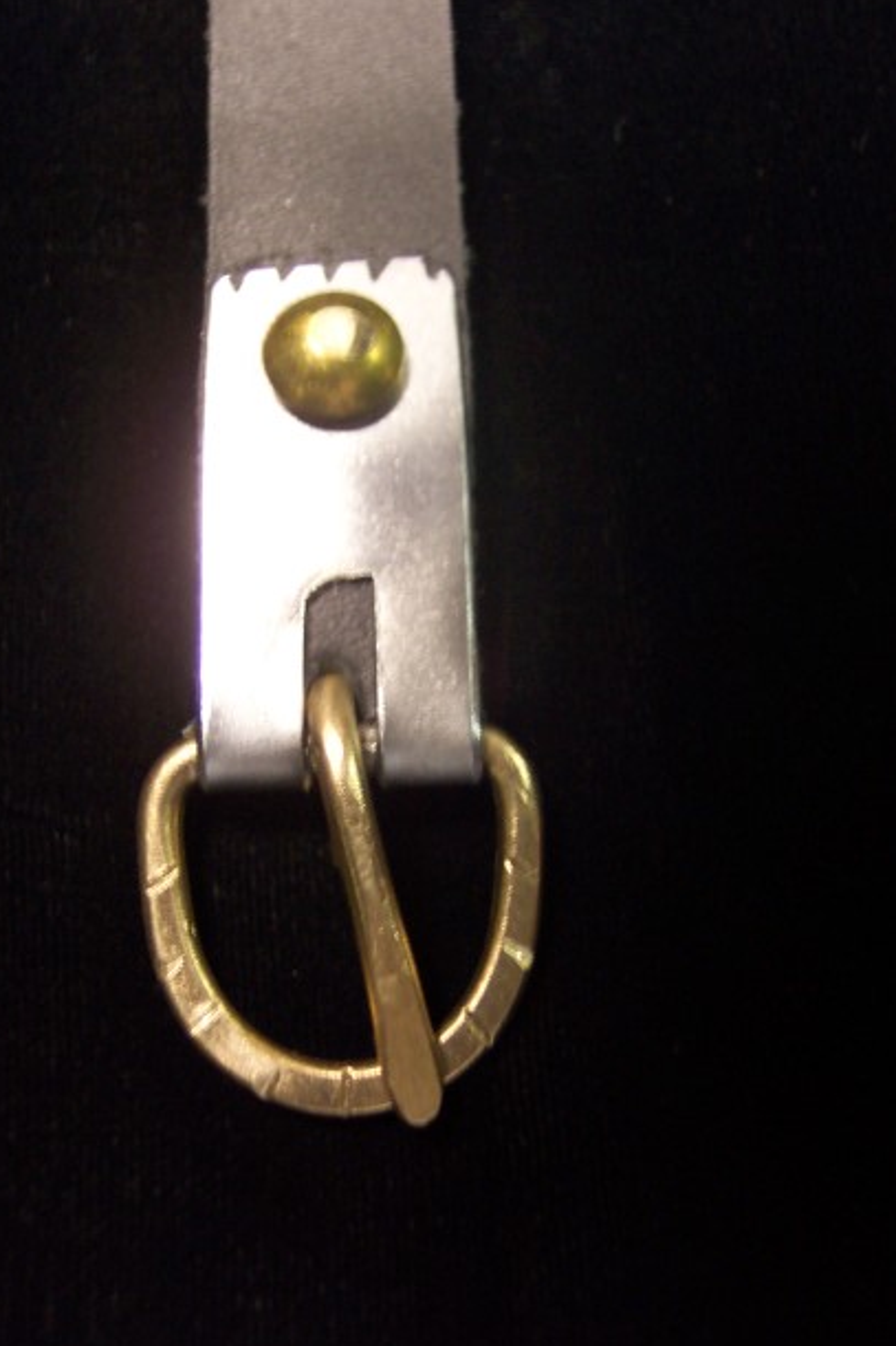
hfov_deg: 31.2
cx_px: 409
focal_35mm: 43
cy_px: 638
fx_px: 1606
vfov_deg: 45.4
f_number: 2.8
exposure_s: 1/8
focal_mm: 8
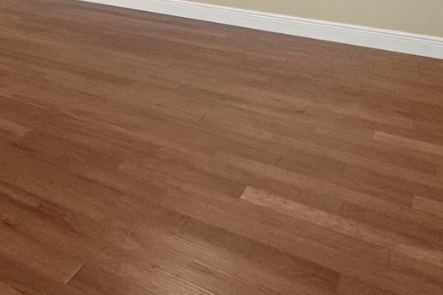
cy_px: -128
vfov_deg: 23.1
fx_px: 603
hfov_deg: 30.1
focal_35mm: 49
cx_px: -160
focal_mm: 16
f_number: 5
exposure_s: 1/200
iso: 2500
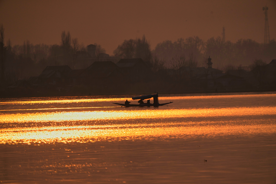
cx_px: 138
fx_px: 6439
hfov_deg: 2.5
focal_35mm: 840
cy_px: 92
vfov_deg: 1.6
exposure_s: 1/2500
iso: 400
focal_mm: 840
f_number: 9
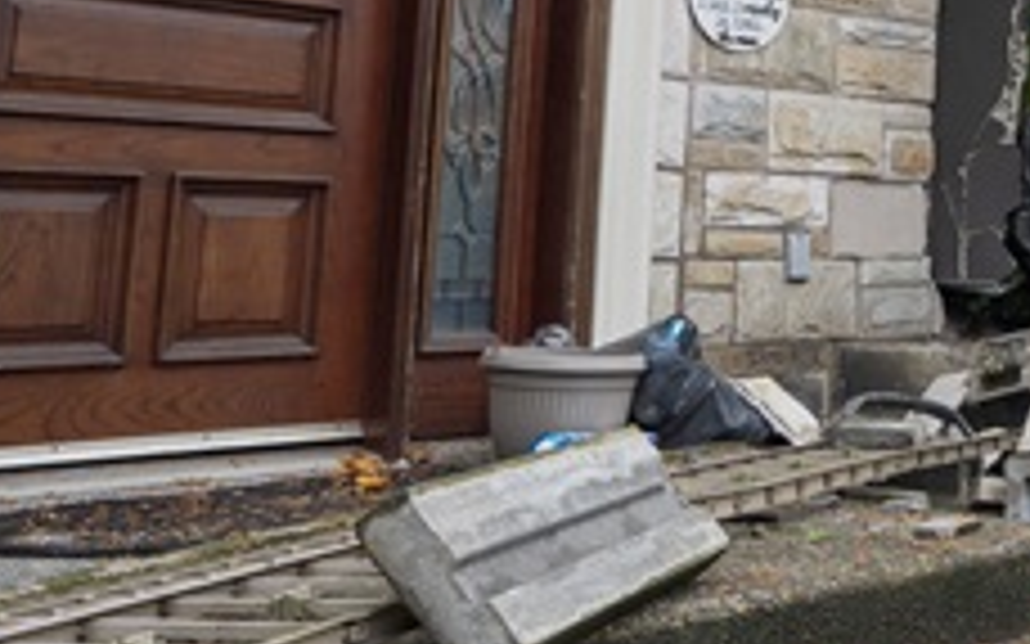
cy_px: -34
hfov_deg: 29.3
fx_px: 1600
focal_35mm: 57
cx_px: 1313
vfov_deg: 21.7
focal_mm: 16
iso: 800
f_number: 6.3
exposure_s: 1/400
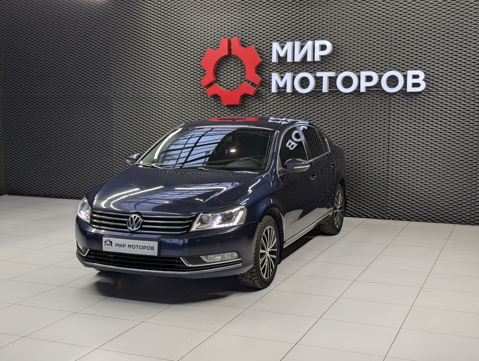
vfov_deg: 30.3
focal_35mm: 48
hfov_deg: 39.6
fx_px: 665
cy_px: 180
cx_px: 240
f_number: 1.85
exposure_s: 1/124
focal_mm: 6.81
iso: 41
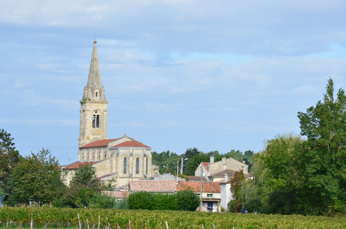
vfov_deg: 8.7
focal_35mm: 158
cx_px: 173
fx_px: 1511
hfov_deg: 13.1
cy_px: 114
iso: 125
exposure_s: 1/125
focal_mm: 105
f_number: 11
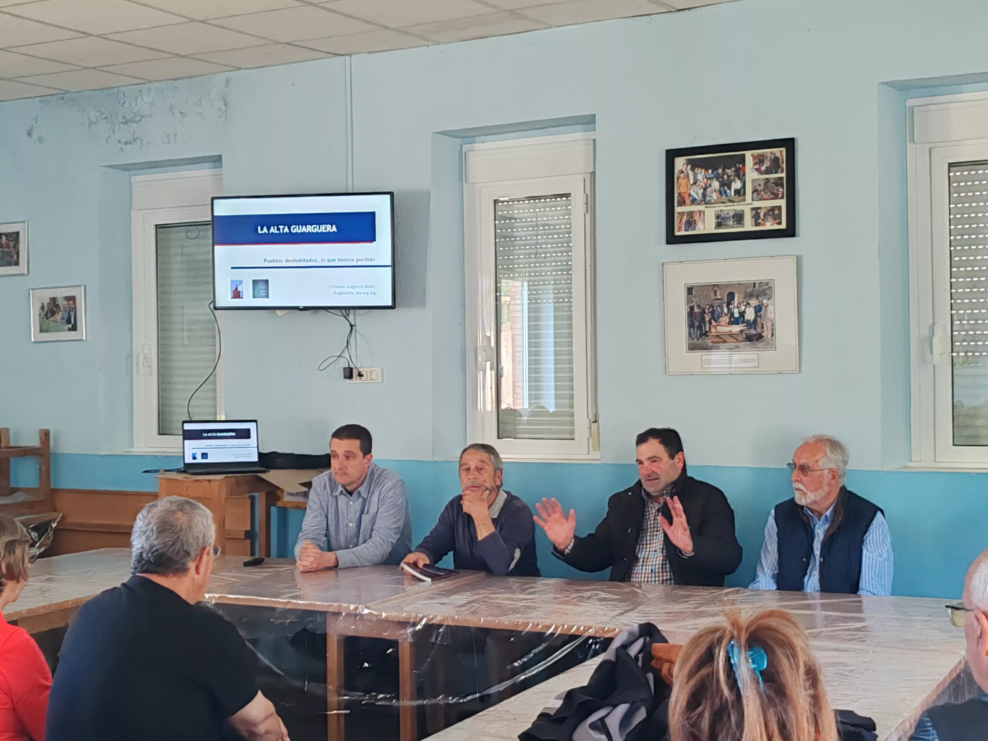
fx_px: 1456
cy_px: 370
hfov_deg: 37.5
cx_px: 494
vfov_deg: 28.6
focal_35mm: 51
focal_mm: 6.12
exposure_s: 1/100
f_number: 1.9
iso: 1000
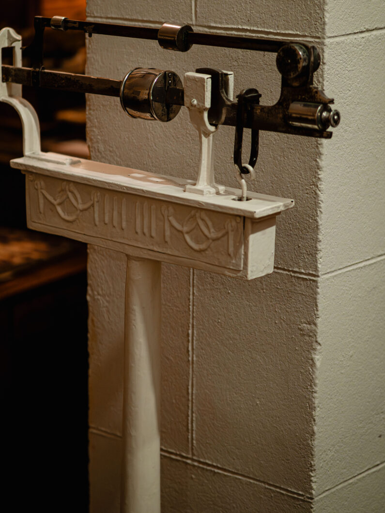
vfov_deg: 17.7
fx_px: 1646
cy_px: 204
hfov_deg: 13.3
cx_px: 160
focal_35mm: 111
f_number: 1.2
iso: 1000
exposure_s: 1/320
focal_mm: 45
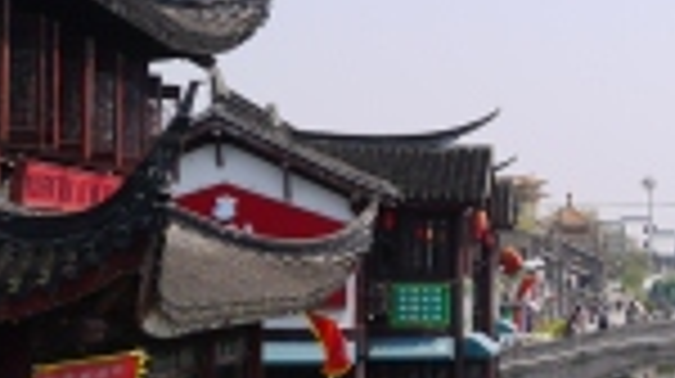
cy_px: 230
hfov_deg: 20.8
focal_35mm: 91
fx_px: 1627
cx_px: 936
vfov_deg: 13.2
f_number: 7.1
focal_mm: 14
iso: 160
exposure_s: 1/500
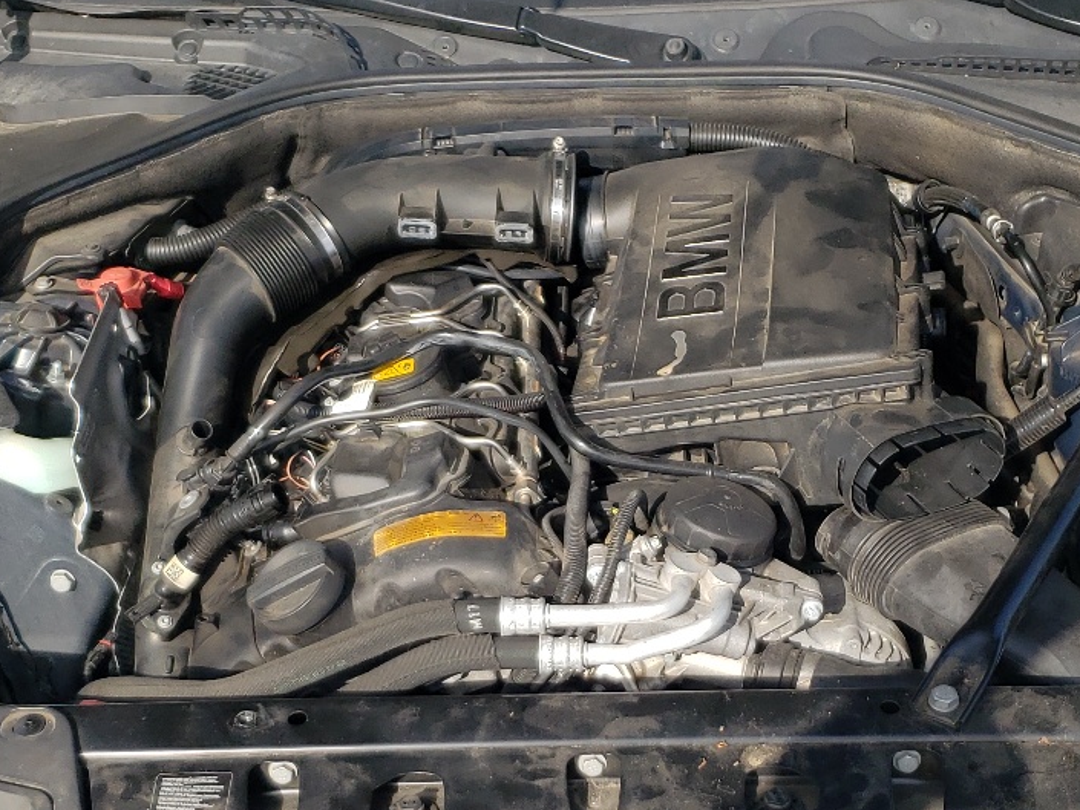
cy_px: 563
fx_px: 1841
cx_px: 597
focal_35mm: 59
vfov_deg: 24.7
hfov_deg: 32.7
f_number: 1.5
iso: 50
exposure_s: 1/2000
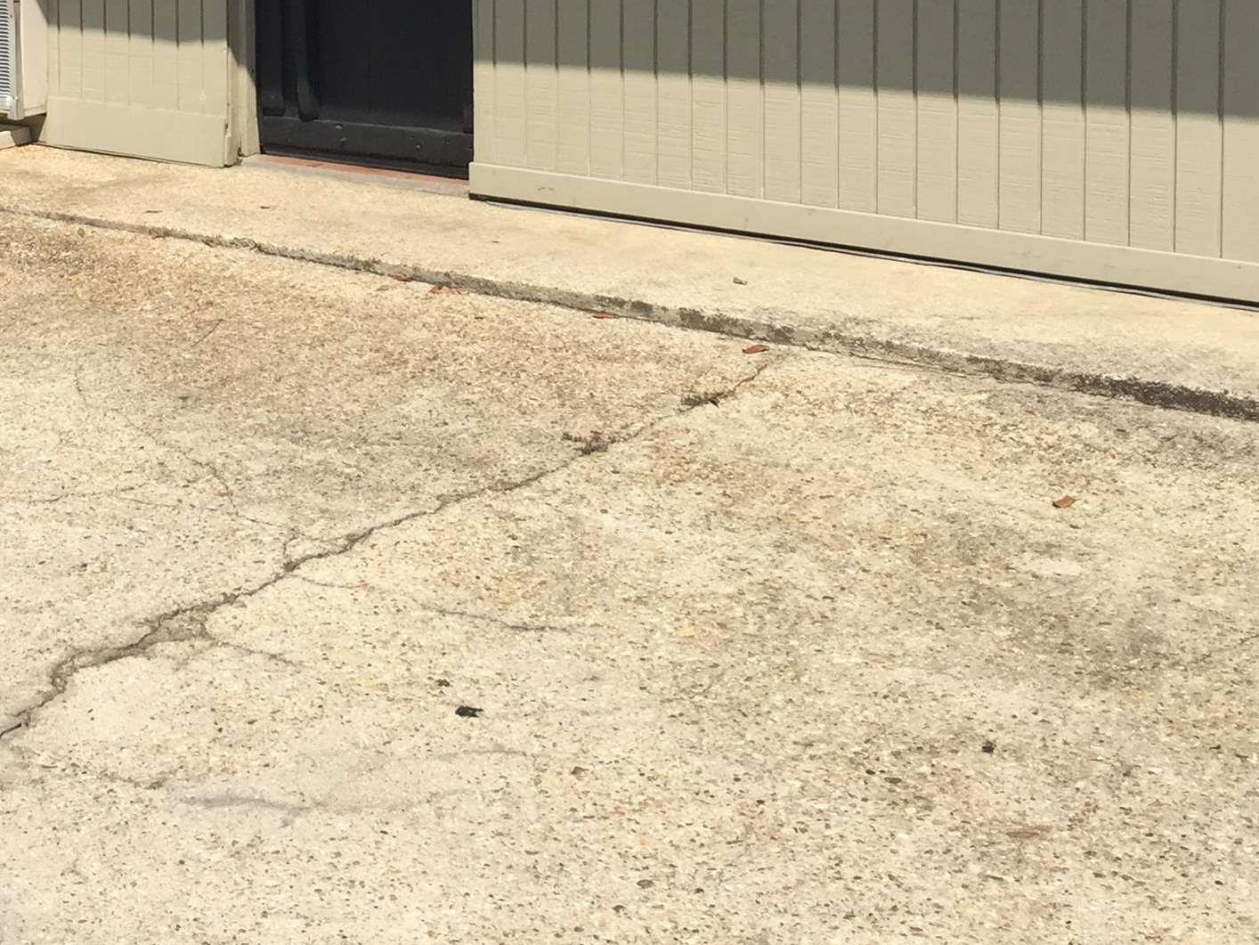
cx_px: 199
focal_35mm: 63
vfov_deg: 22.2
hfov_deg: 29.8
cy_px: -55
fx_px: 2292
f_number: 2.2
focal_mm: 4.15
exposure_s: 1/2198
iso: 32
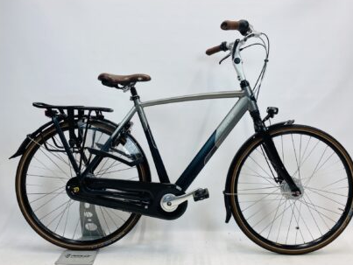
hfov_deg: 61.5
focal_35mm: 29
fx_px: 296
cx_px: 193
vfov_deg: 48.2
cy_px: 122
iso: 40
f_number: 1.8
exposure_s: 1/100
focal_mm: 4.25
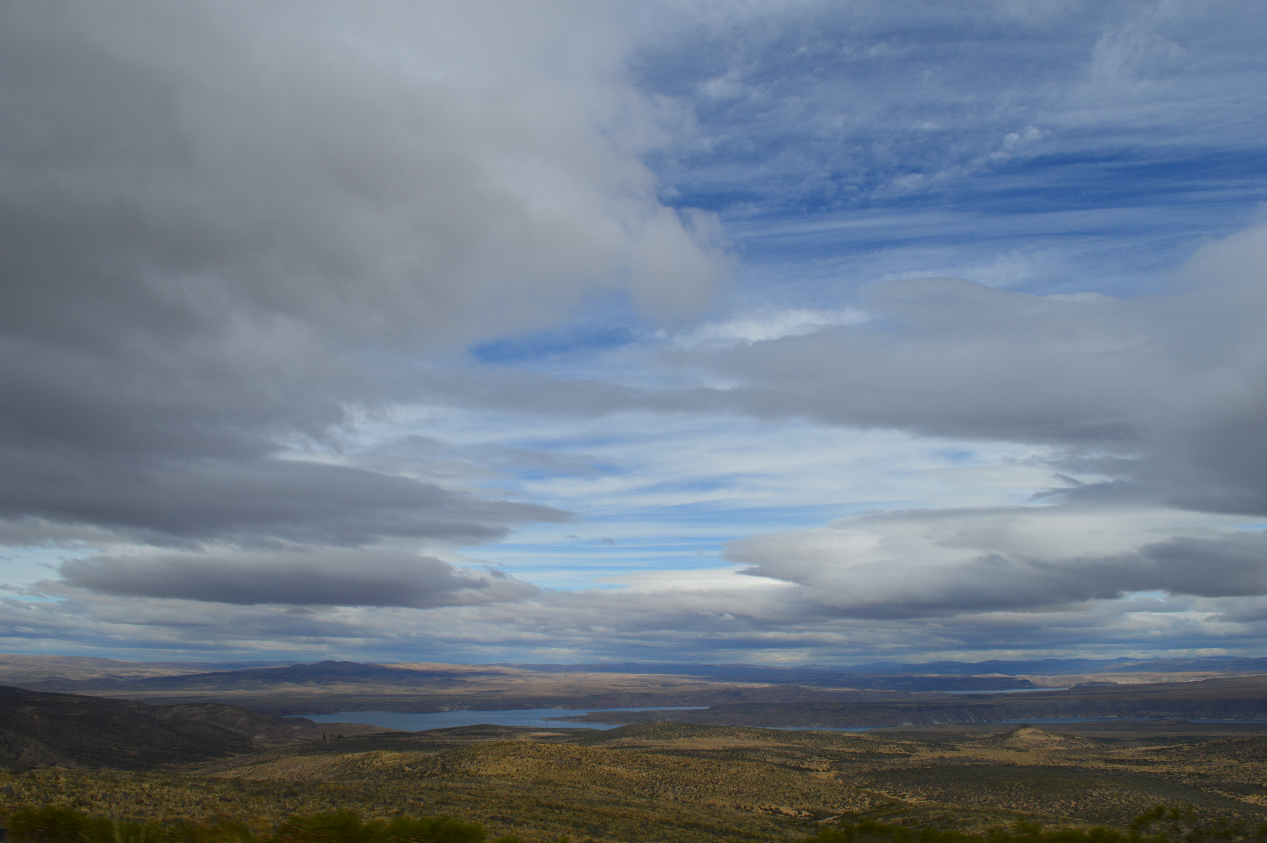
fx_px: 949
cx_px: 634
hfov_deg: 67.4
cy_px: 422
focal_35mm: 27
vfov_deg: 47.8
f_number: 10
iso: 100
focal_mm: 18
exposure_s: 1/400
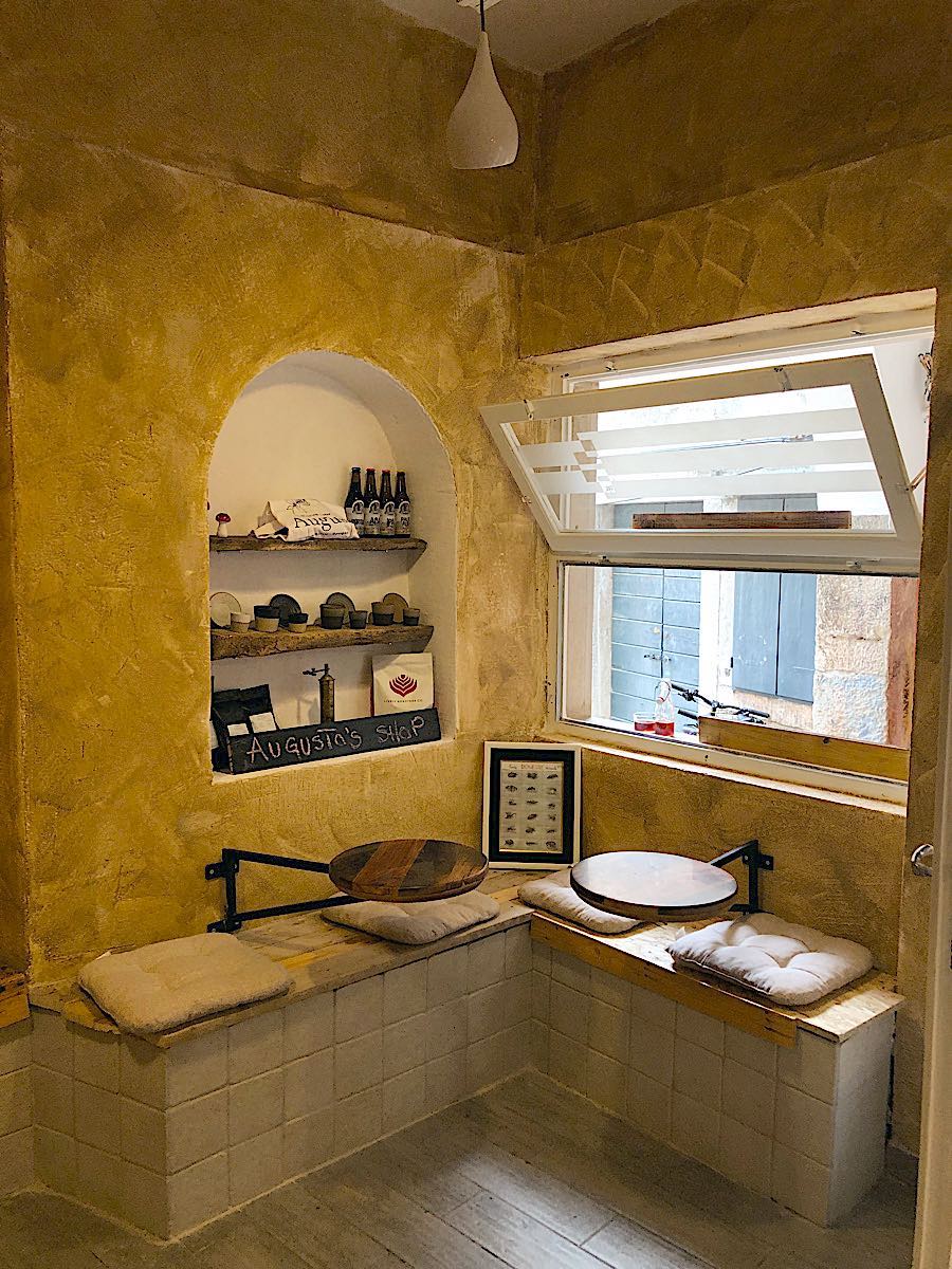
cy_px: 634
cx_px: 476
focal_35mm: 28
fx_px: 1027
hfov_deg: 49.7
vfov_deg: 63.4
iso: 25
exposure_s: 1/33
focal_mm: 3.99
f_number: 1.8
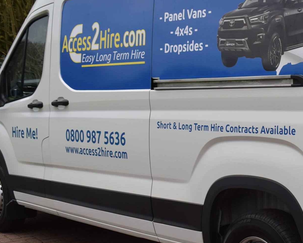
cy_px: 105
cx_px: 309
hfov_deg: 23.0
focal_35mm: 79
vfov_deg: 19.4
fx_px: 710
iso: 400
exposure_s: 1/125
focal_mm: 23
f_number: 5.6
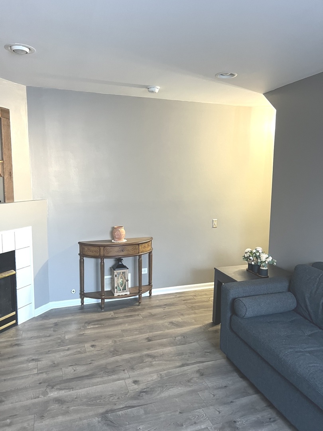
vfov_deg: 67.3
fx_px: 323
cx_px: 162
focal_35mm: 26
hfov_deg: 53.1
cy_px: 216
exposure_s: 1/60
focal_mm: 5.7
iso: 400
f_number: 1.5
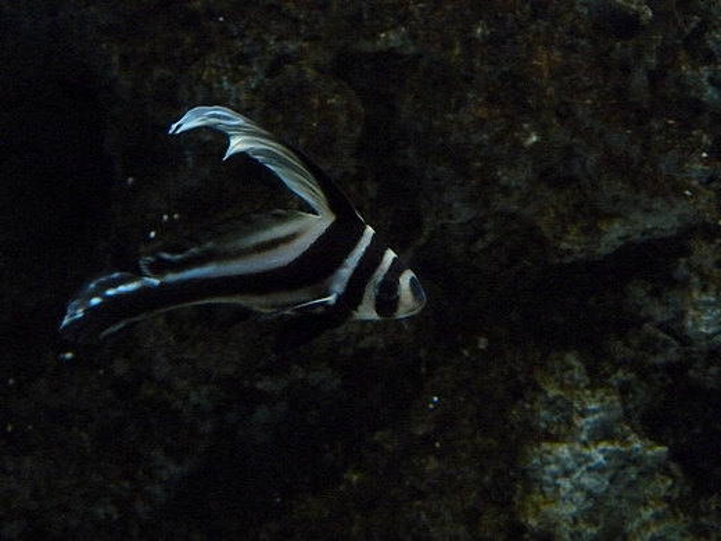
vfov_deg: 24.4
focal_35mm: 60
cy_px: 270
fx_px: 1250
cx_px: 360
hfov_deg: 32.2
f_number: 3.6
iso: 800
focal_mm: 10.8
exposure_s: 1/60
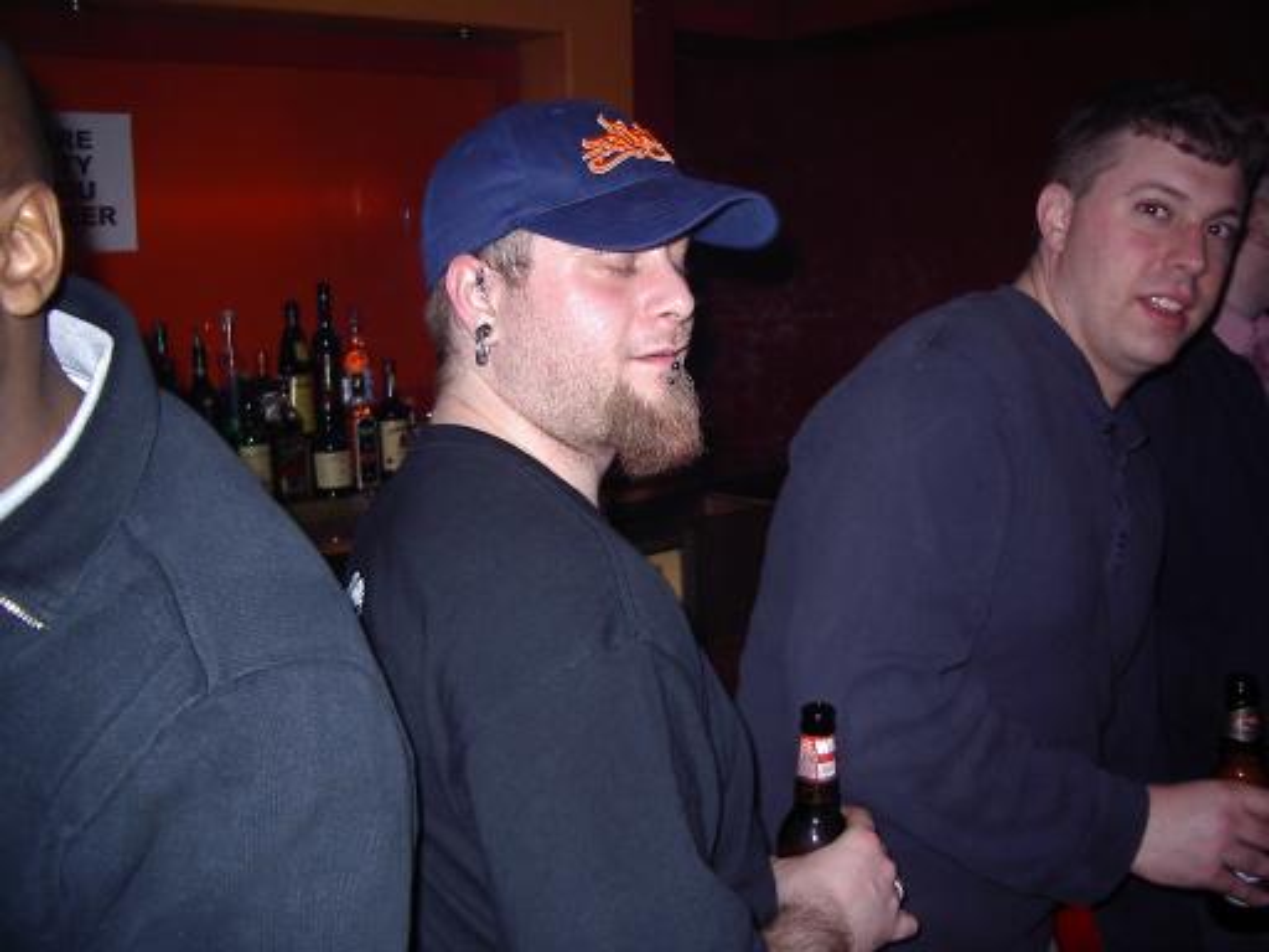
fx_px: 1393
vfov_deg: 37.7
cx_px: 634
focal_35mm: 38
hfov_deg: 49.0
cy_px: 476
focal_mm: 5.8
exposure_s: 1/60
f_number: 2.6
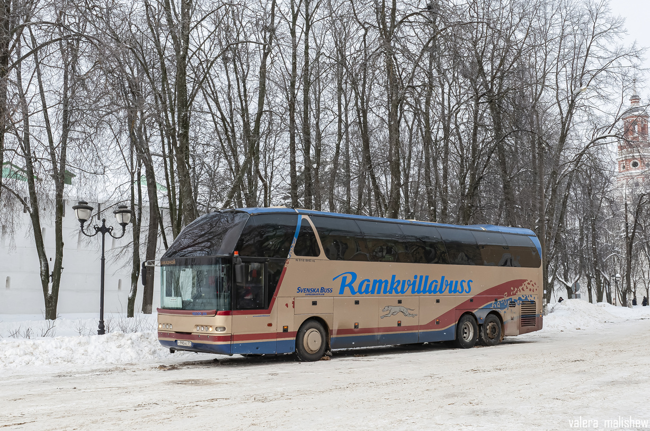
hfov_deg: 53.2
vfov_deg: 36.8
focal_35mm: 36
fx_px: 649
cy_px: 216
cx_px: 325
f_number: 7.1
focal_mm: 24
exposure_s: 1/640
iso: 640
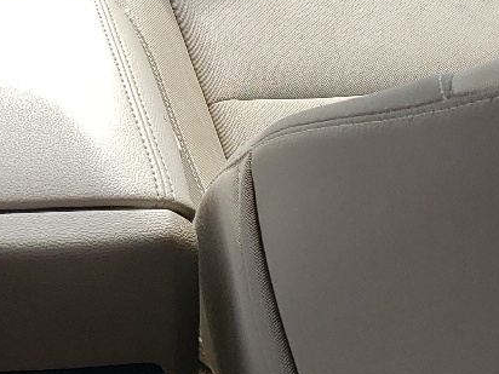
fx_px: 1456
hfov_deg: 18.7
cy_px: -67
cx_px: -51
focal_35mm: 101
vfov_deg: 14.2
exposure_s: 1/256
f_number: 1.5
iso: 50
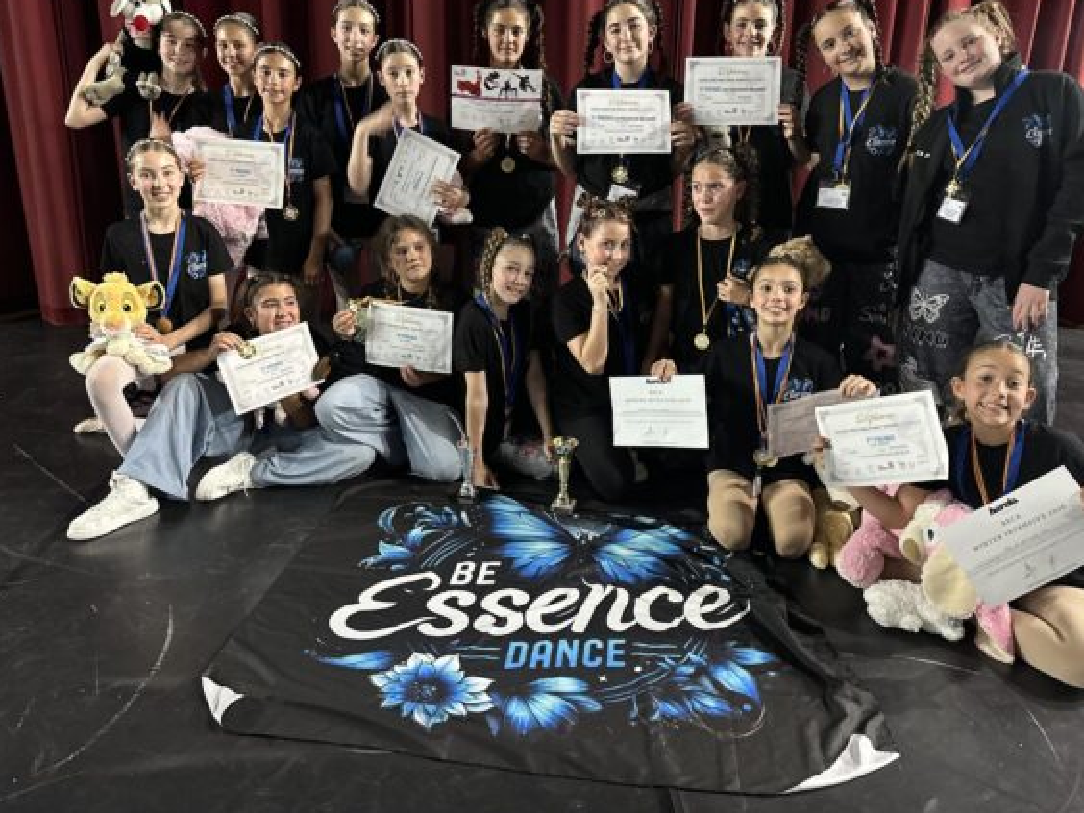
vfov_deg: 51.3
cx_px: 540
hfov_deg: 65.3
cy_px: 369
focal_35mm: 27
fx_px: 846
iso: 800
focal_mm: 6.86
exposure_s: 1/25
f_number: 1.78
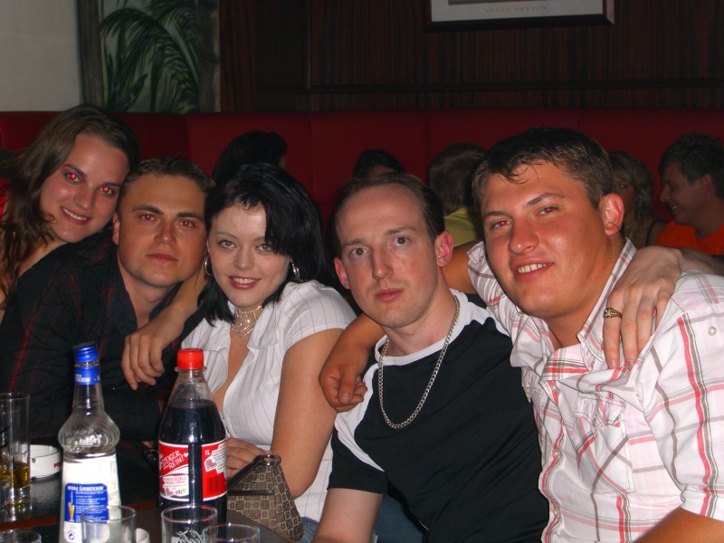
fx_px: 1422
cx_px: 362
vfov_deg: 21.6
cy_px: 272
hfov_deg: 28.6
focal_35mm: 68
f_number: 4
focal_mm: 14.2
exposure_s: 1/60
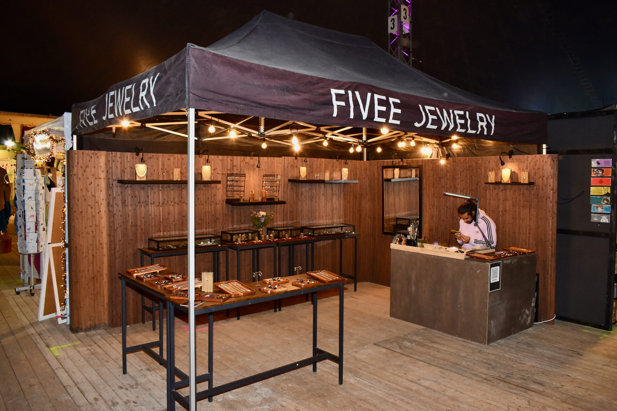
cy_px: 206
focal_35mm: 27
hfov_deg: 67.4
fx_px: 463
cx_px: 308
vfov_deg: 47.9
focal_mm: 18
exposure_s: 1/100
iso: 800
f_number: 5
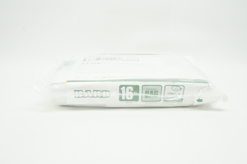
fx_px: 278
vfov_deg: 32.9
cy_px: 82
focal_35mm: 40
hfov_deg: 48.0
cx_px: 124
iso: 400
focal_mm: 27
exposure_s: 1/15
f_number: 11
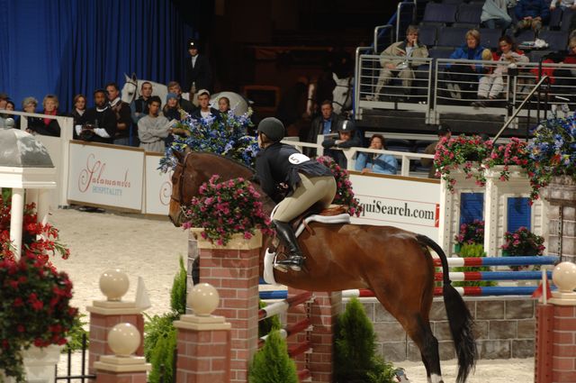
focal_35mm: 300
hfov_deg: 6.9
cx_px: 288
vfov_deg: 4.6
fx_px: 4794
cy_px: 192
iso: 200
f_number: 5
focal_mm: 200
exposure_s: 1/250
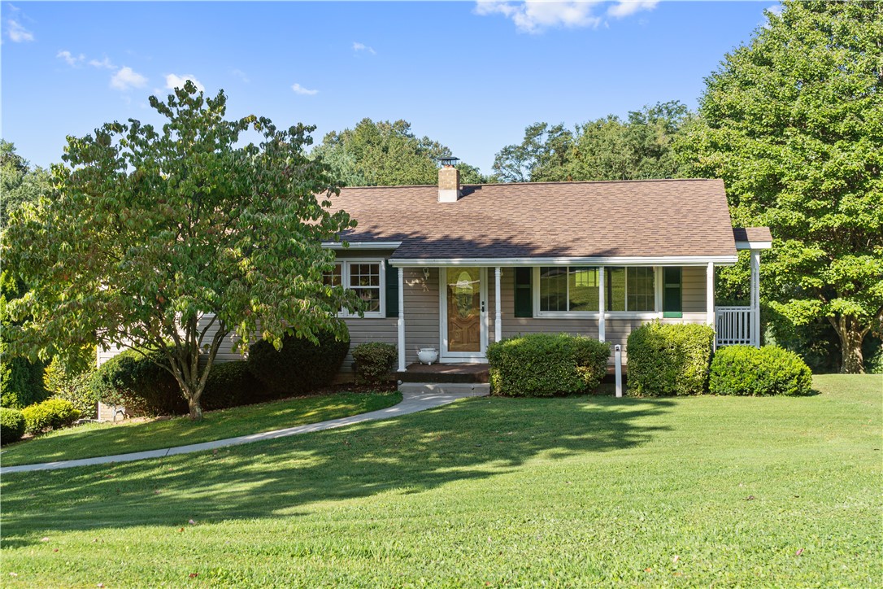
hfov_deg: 48.5
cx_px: 442
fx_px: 981
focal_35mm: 40
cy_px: 294
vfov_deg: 33.4
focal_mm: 40
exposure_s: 1/200
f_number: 8
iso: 125
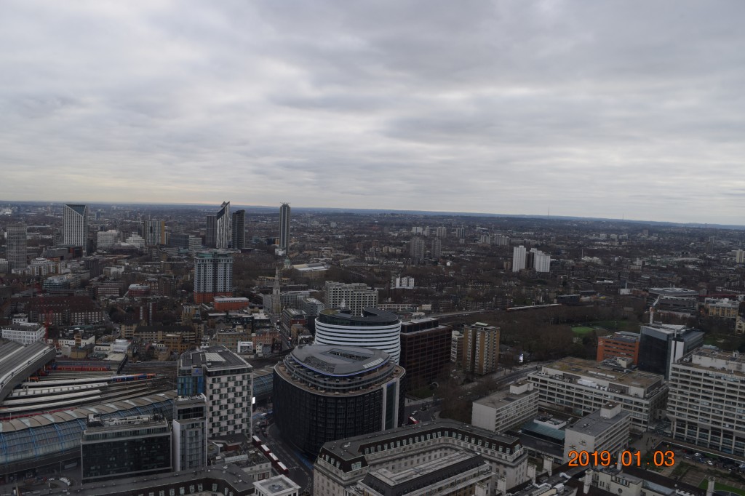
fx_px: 559
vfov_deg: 47.9
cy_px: 248
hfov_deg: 67.4
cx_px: 372
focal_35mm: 27
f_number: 8
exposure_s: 1/250
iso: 400
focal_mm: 18
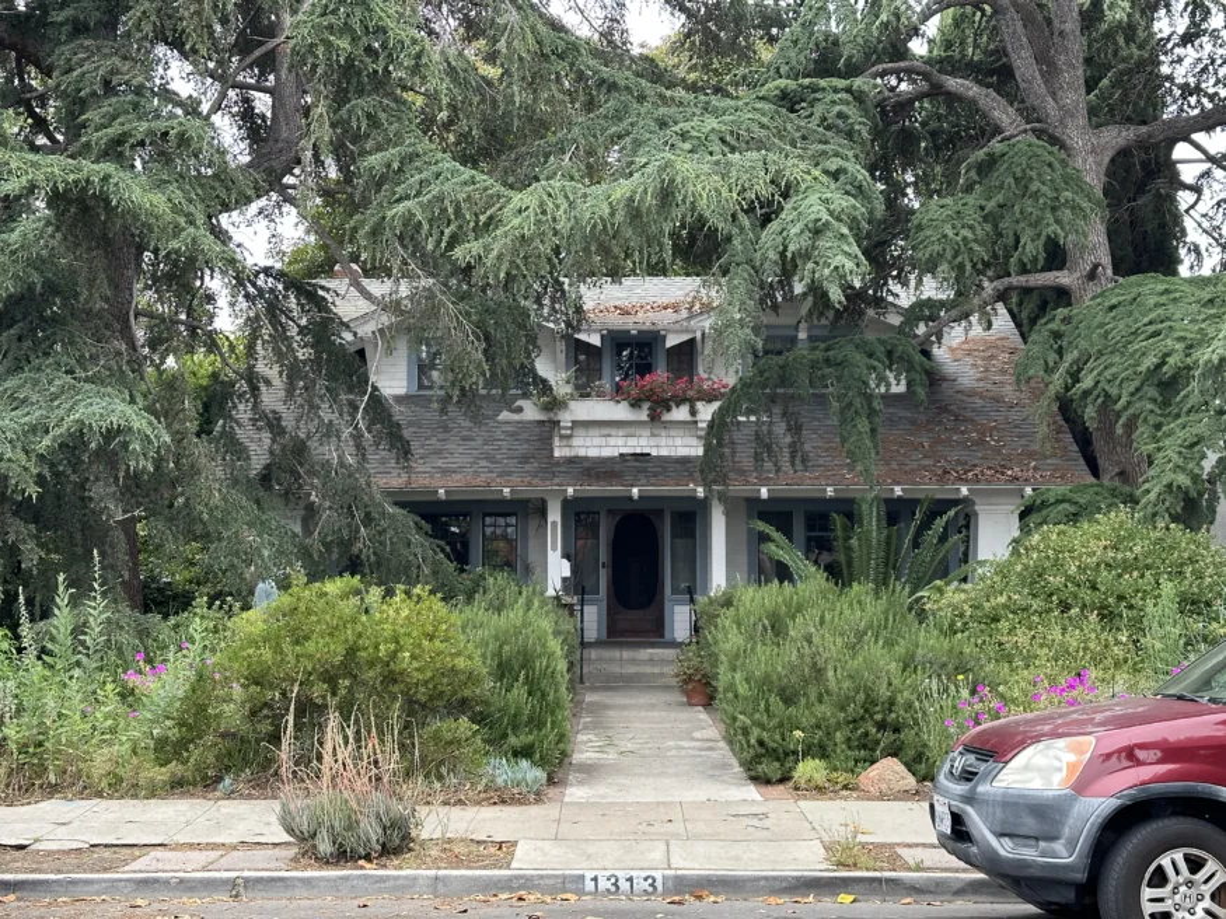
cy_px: 460
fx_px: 1700
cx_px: 613
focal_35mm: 48
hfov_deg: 39.7
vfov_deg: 30.3
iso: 64
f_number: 1.78
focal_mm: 6.86
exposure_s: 1/564
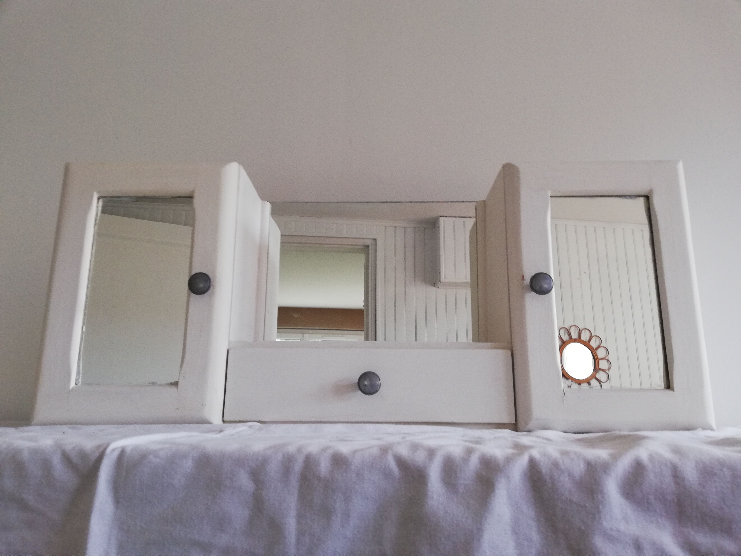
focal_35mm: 26
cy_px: 278
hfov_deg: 67.3
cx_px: 370
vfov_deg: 53.1
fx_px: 557
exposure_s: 1/50
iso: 200
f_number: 2.2
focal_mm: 3.81
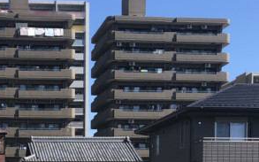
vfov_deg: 14.9
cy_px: 245
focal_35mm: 81
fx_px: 572
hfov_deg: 24.9
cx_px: 34
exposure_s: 1/1548
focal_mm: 3.99
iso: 20
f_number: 1.8
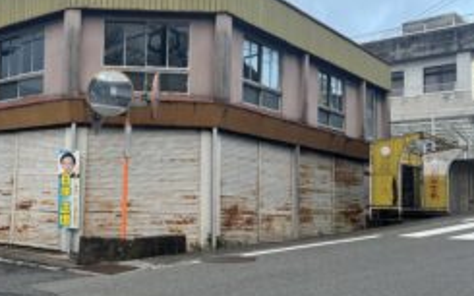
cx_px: 116
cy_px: 145
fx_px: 581
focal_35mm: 45
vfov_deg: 28.6
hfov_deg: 42.9
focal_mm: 5.7
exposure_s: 1/160
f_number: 1.5
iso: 40
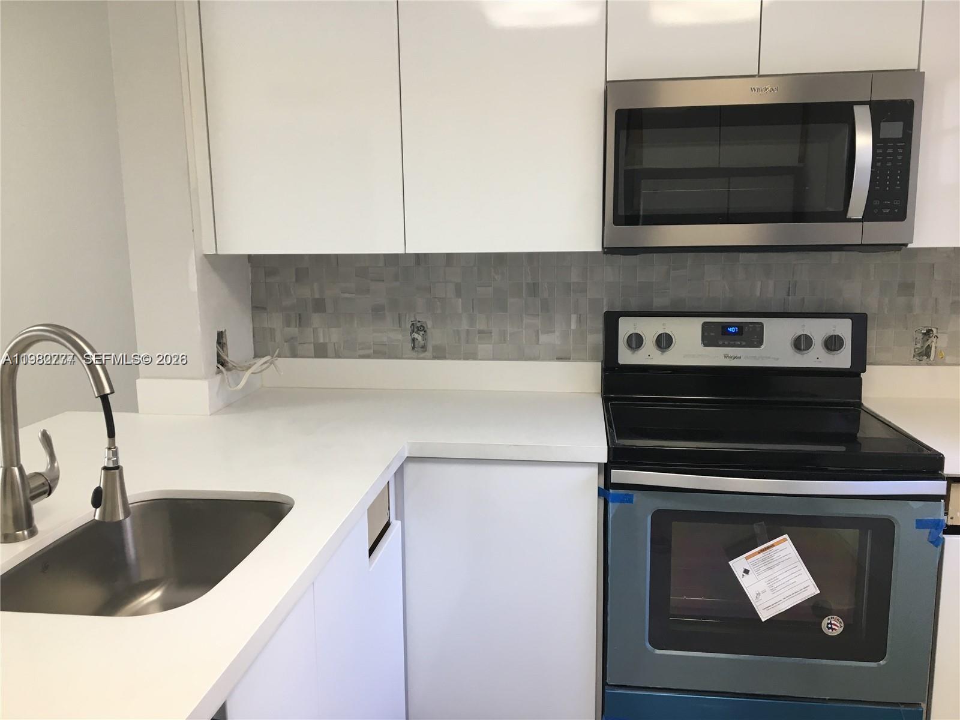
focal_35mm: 29
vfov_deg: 48.2
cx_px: 480
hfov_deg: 61.7
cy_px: 360
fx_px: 804
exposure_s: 1/33
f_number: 2.2
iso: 40
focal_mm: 4.15
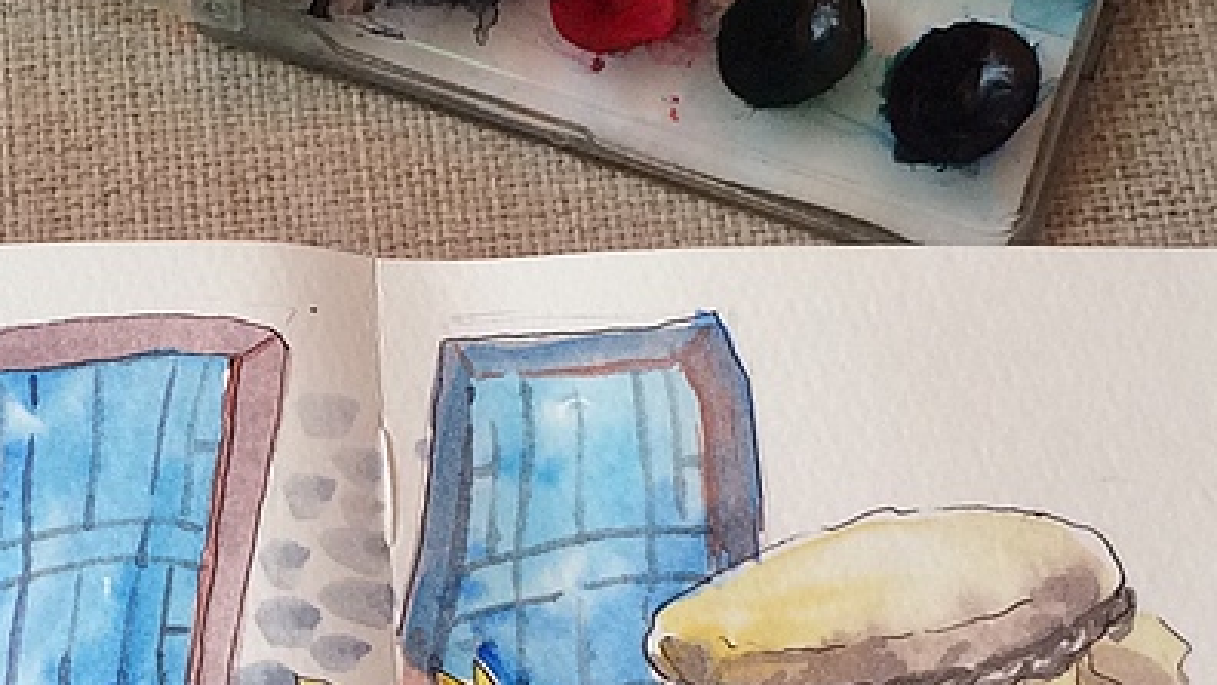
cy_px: 574
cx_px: 197
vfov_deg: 11.8
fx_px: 3292
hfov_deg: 20.6
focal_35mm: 102
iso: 64
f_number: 2.2
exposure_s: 1/100
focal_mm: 4.15
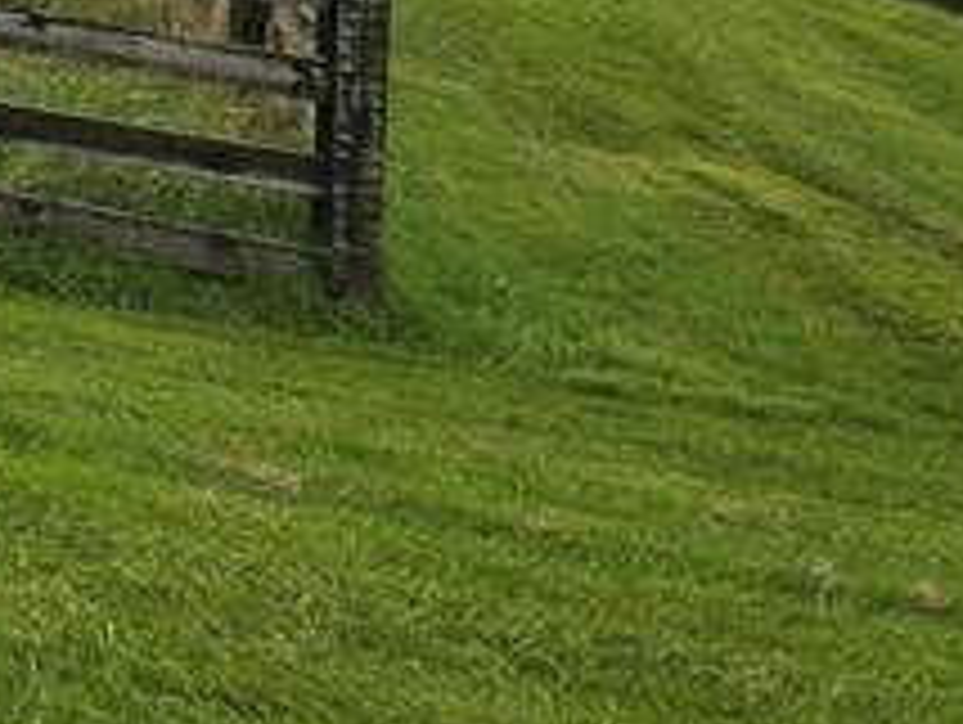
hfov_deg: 13.8
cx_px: -1215
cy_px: -445
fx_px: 3064
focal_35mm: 110
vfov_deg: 12.6
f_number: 1.8
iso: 25
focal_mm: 5.4
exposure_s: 1/1395
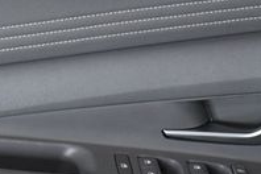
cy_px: 123
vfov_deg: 5.9
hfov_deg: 8.8
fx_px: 1689
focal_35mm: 233
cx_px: 75
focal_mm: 48
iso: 2500
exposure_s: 1/250
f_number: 8
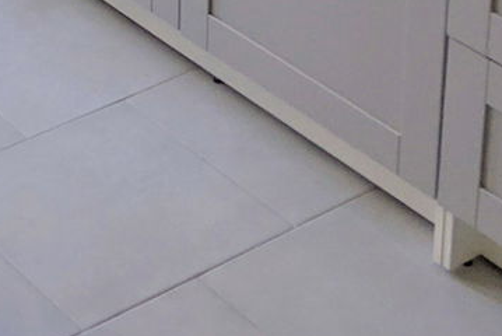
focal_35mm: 125
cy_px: -407
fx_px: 1744
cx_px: -176
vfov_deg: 9.9
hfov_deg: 15.5
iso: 49
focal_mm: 4.44
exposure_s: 1/159
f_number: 1.8
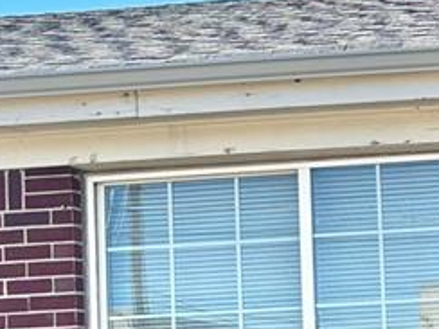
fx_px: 1623
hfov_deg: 13.9
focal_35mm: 128
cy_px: 342
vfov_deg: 11.4
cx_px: 754
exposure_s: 1/2242
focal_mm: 5.96
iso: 50
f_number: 1.6
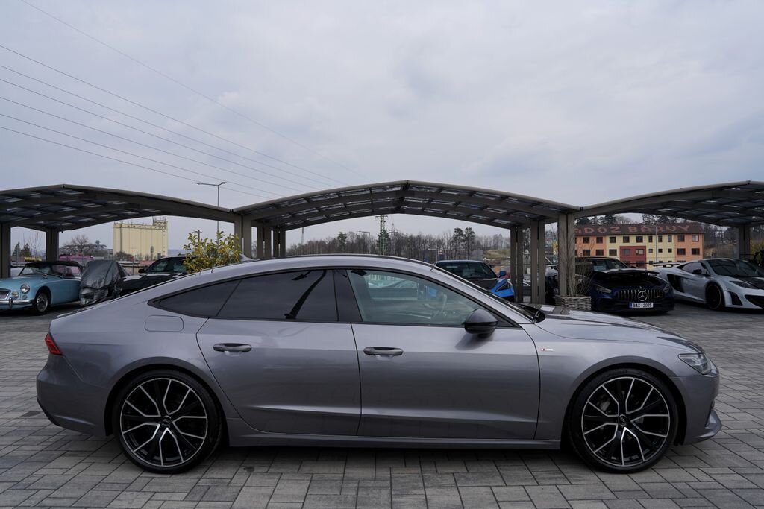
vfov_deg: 53.1
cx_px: 382
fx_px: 509
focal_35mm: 24
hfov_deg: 73.7
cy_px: 254
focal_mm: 24
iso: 100
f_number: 8
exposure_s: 1/250
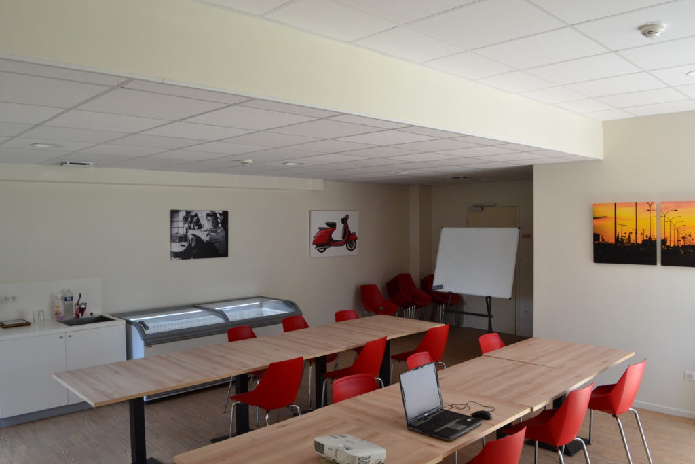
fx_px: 521
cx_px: 348
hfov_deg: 67.4
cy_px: 232
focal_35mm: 27
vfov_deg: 47.9
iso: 560
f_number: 8
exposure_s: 1/60
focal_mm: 18
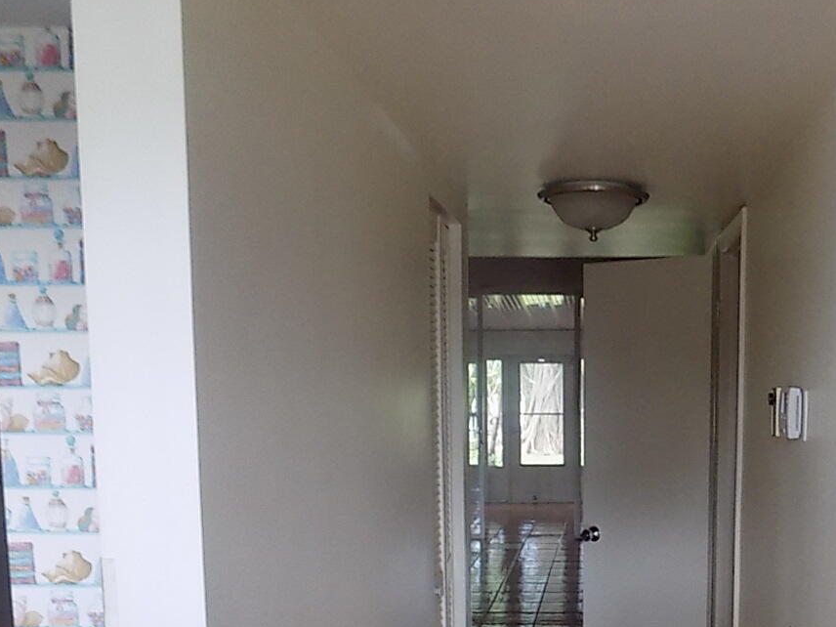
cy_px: 543
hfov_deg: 42.8
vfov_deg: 32.2
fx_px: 1038
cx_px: 604
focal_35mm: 43
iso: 280
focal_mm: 4
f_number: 3.1
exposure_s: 1/30
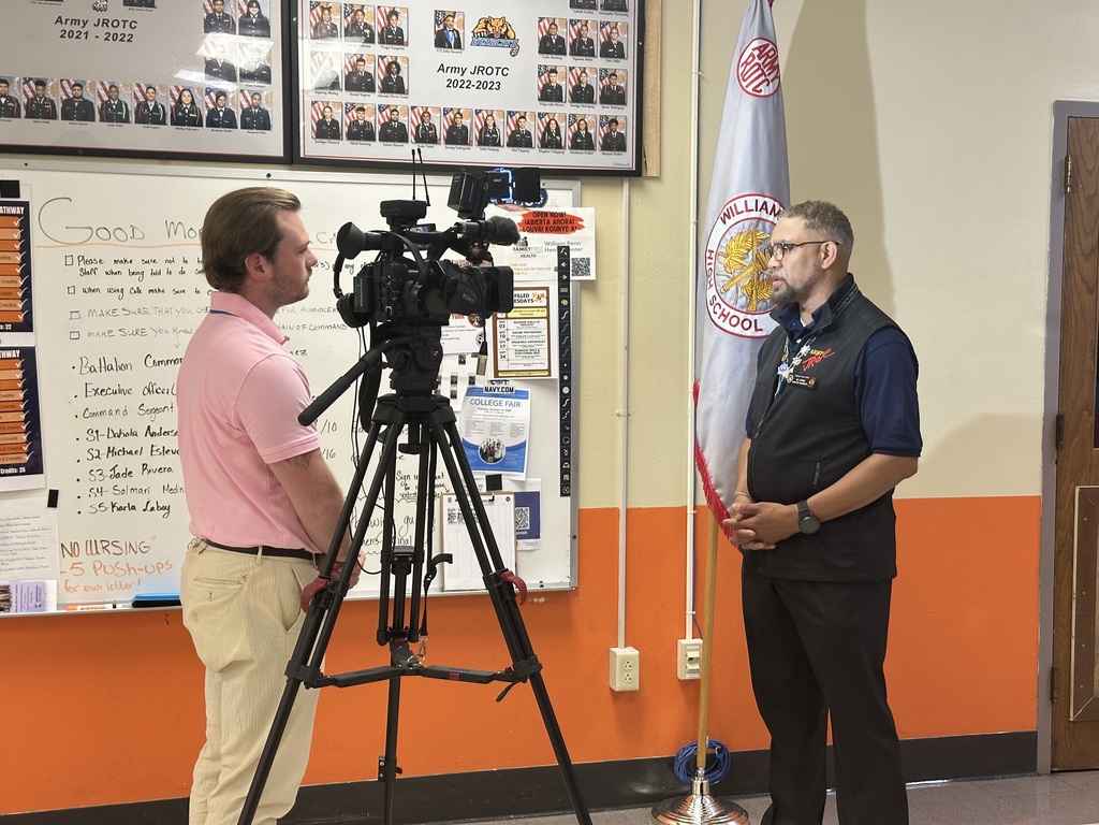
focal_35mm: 48
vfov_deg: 30.3
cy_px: 412
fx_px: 1524
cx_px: 550
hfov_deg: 39.7
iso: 100
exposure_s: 1/54
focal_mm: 6.86
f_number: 1.78
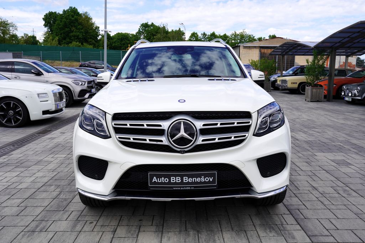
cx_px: 182
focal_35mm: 31
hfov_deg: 60.3
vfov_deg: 42.3
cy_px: 122
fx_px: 314
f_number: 9
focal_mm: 31
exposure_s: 1/125
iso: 100
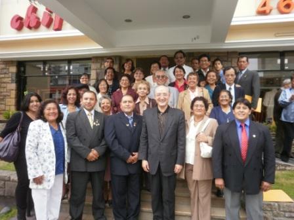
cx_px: 147
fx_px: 221
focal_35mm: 26
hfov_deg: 67.3
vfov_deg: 53.1
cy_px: 110
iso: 100
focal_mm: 4.65
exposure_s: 1/160
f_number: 2.6
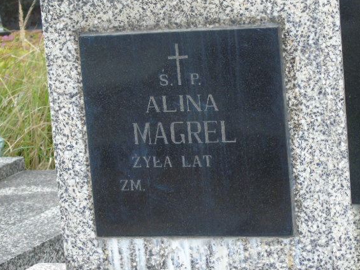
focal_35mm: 161
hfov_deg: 12.3
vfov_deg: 9.2
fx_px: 1674
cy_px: 147
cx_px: 188
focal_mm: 25
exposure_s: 1/125
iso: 250
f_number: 4.7
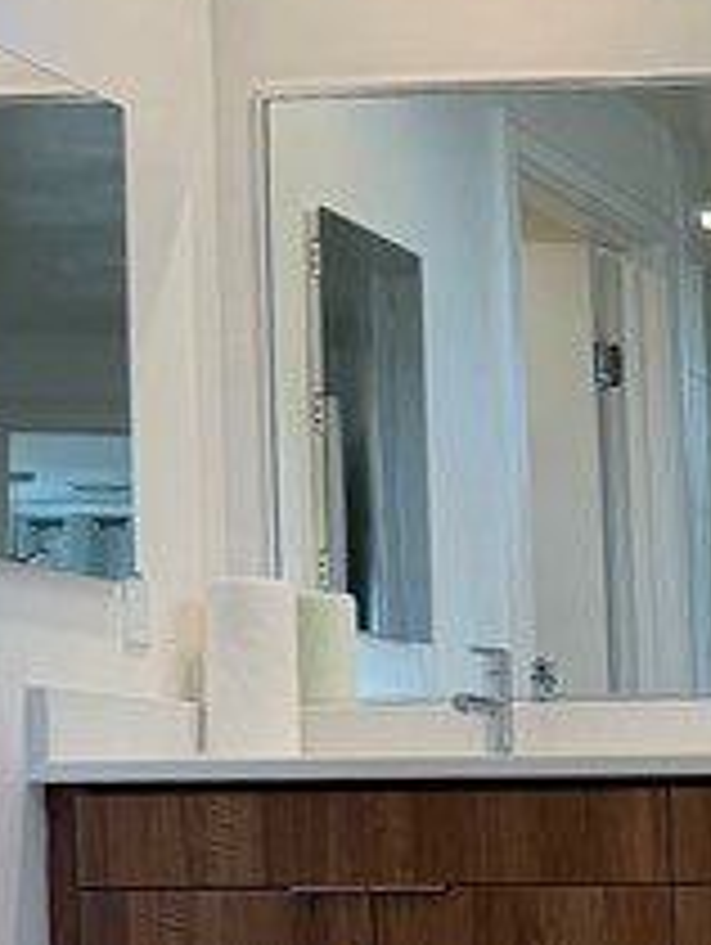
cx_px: 1400
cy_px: 1012
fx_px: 3198
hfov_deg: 11.5
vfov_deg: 16.4
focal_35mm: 117
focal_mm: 6.76
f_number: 1.78
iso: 125
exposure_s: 1/234
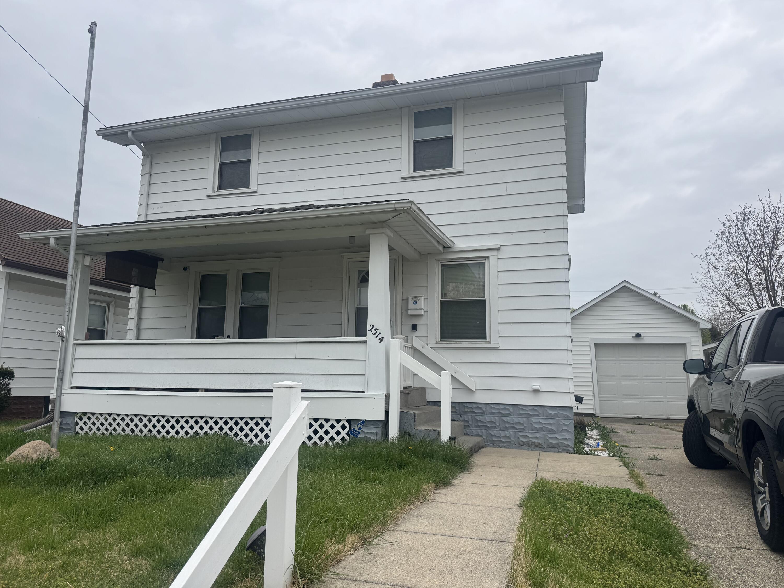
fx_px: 544
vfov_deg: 56.8
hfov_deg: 71.6
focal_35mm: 24
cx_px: 392
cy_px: 294
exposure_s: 1/1059
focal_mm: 6.76
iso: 80
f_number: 1.78
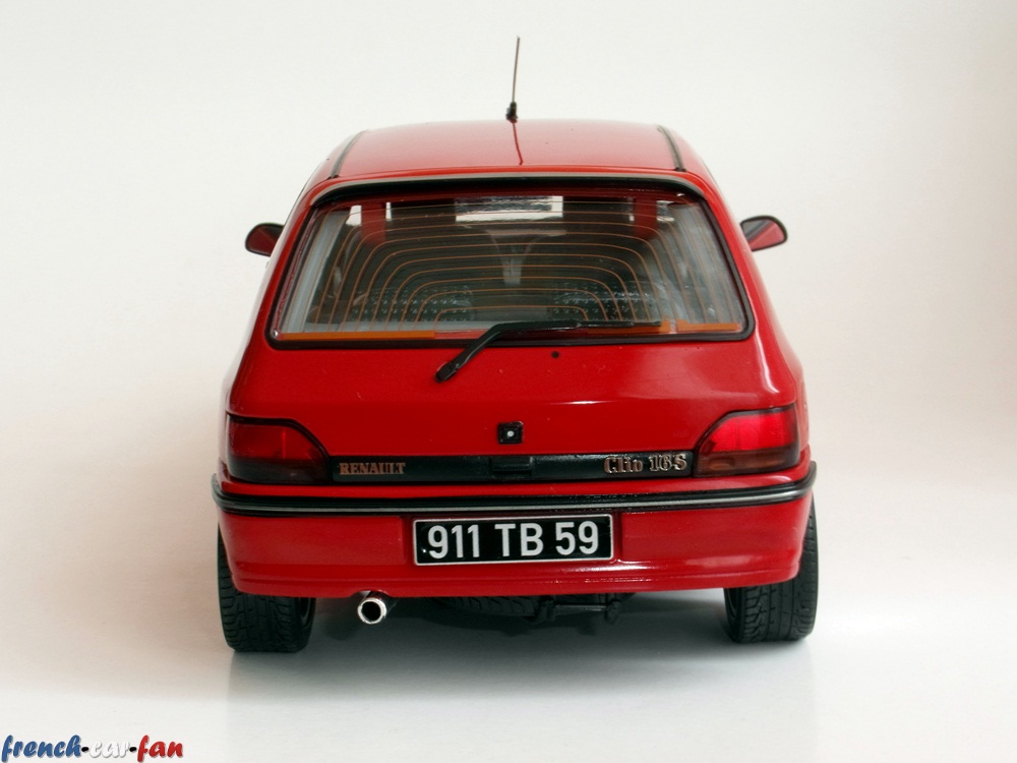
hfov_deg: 26.7
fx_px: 2145
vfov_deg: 20.2
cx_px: 508
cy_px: 382
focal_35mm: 73
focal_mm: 11.9
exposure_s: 1/2
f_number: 7.6
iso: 100
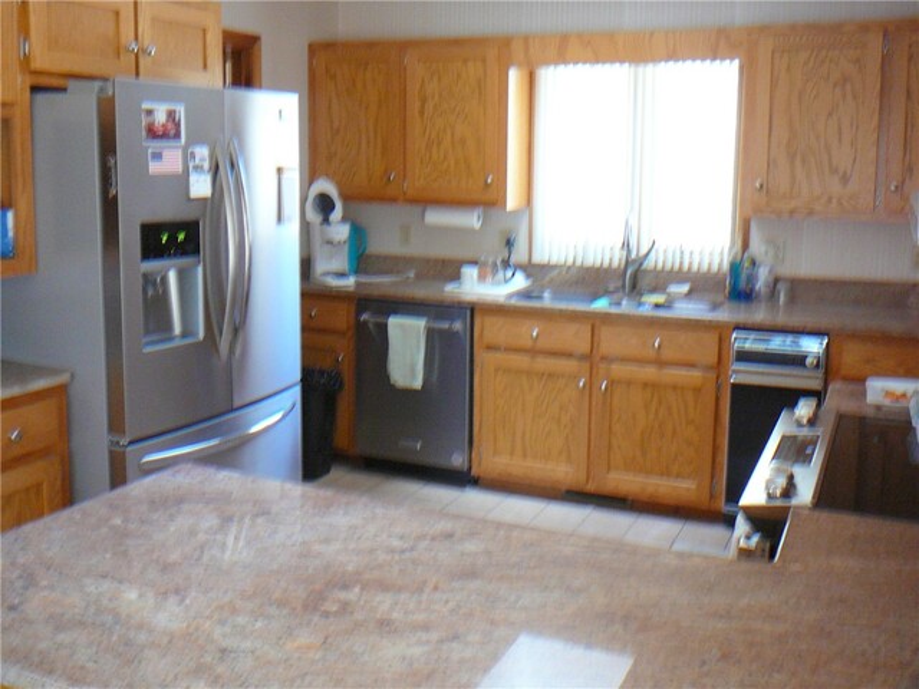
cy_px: 344
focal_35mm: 35
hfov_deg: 52.6
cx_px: 460
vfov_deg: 40.7
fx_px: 929
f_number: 2.8
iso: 200
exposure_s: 1/8
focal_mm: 5.2
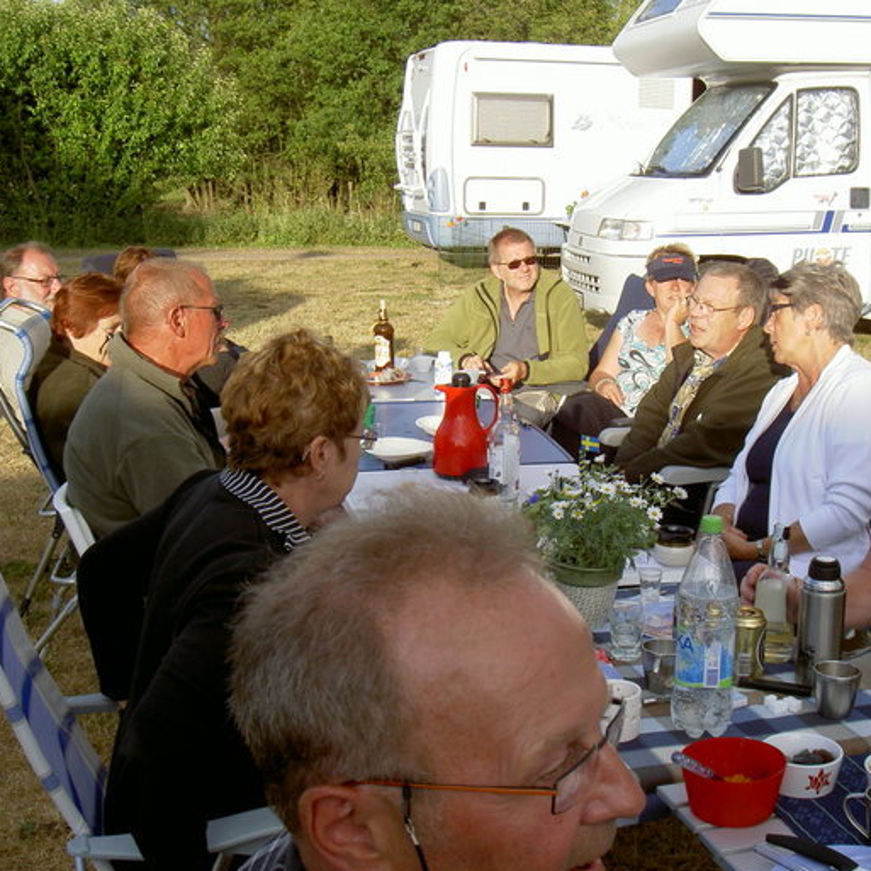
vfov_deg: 36.1
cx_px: 465
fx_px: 1338
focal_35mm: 47
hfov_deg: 36.0
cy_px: 442
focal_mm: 8
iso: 100
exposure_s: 1/250
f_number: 4.7
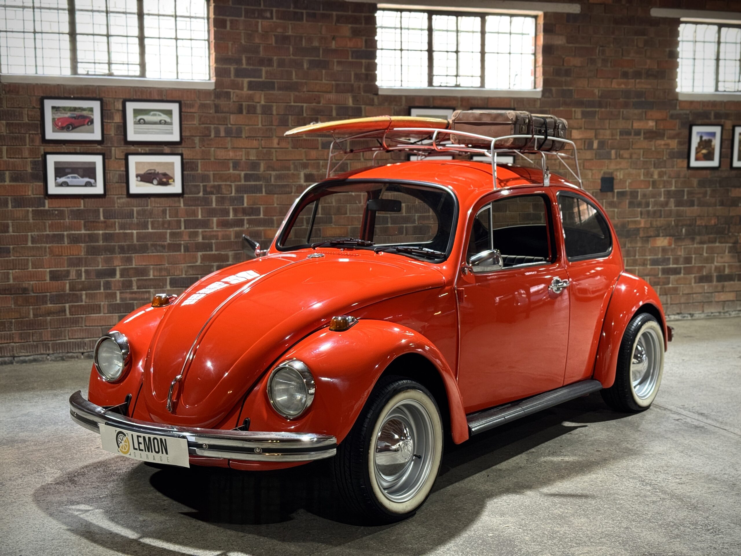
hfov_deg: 39.7
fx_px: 1028
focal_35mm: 48
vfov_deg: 30.3
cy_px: 278
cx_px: 370
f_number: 1.78
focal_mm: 6.76
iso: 200
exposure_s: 1/33
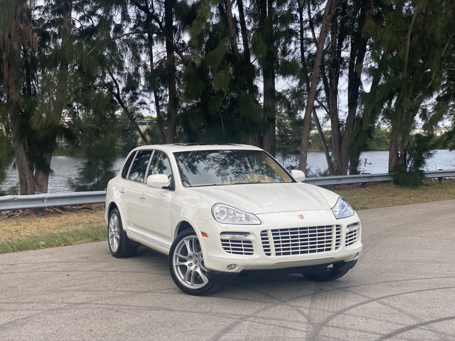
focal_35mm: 52
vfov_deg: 28.0
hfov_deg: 36.8
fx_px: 683
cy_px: 170
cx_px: 228
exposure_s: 1/813
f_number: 2
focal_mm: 6
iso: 20
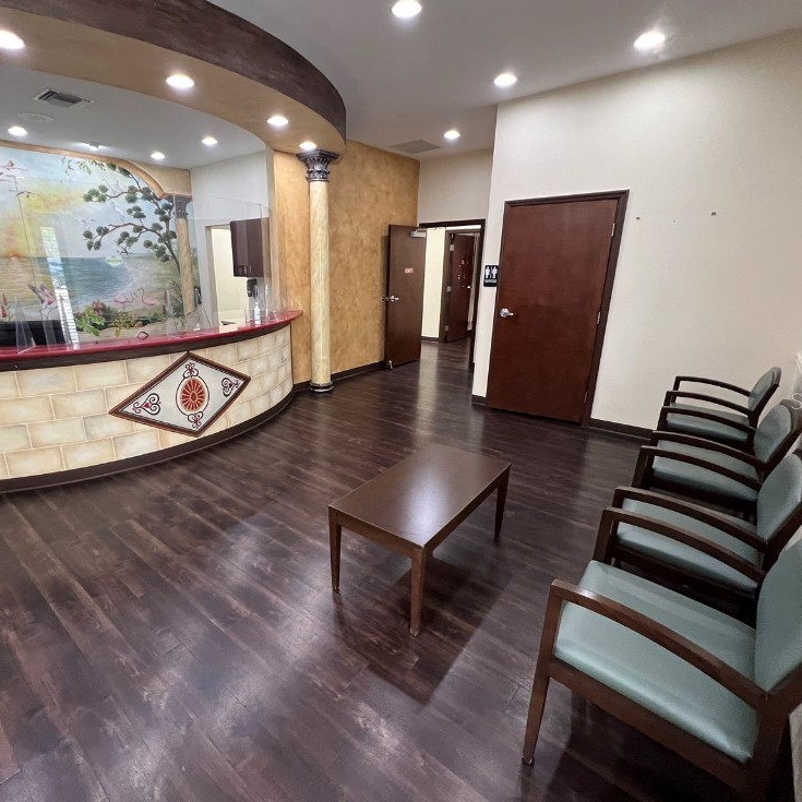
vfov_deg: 87.4
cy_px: 400
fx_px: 419
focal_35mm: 16
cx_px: 335
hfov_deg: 86.7
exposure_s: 1/60
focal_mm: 1.57
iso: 320
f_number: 1.8
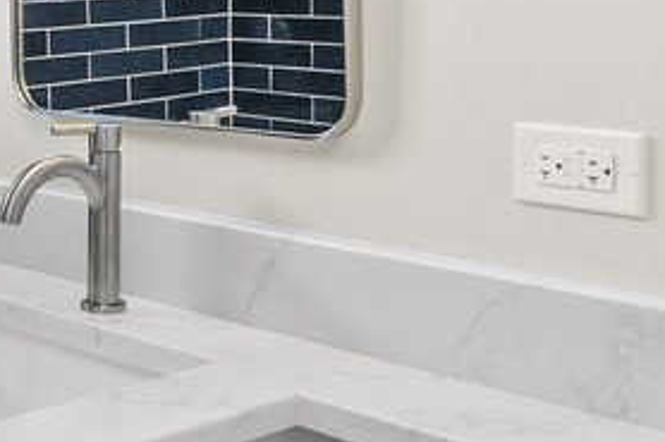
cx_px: -6
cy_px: -5
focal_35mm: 70
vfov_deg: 18.9
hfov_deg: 27.2
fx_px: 1292
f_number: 11
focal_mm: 12
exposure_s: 1/5
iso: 640
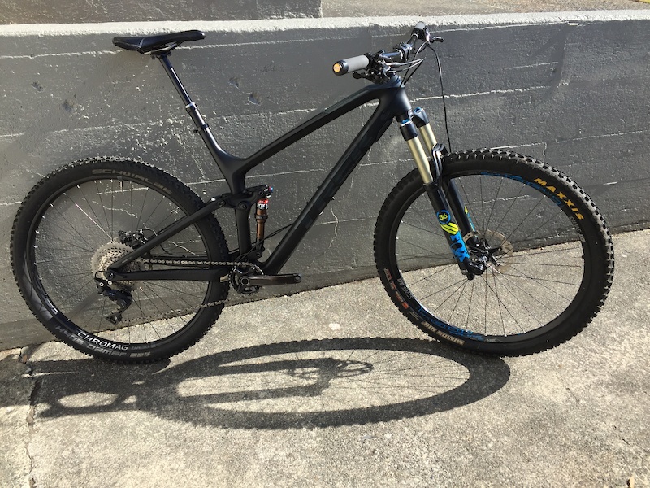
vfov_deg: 48.2
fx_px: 545
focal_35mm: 29
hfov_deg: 61.7
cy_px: 244
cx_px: 325
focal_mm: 4.15
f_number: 2.2
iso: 32
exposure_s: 1/860
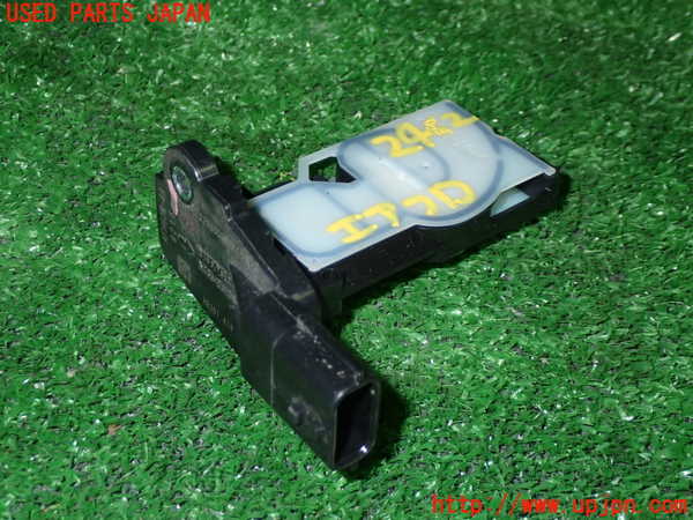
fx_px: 1161
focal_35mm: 58
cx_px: 346
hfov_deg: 33.2
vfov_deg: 25.2
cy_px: 260
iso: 500
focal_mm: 10.35
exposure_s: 1/60
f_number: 10
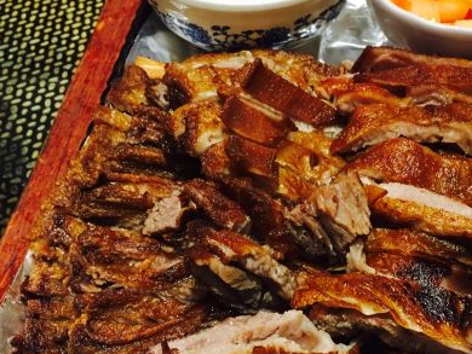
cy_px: 242
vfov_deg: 27.8
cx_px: 328
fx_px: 709
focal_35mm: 52
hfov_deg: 36.3
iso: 160
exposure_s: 1/33
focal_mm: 4.15
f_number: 2.2
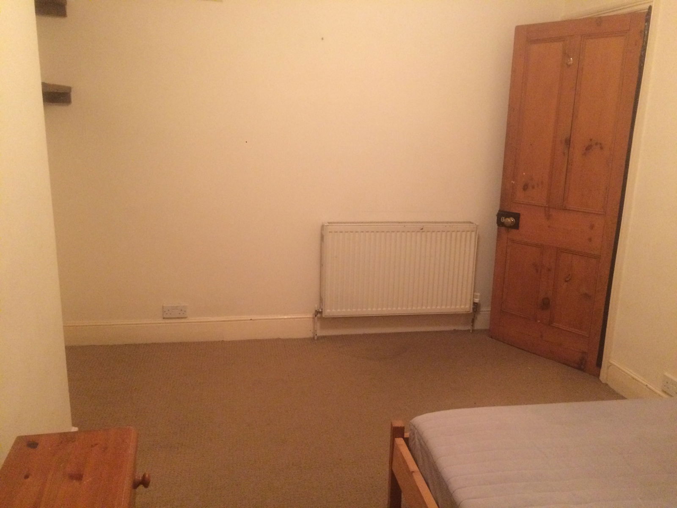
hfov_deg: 61.7
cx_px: 338
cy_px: 254
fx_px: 567
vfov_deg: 48.2
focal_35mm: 29
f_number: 2.2
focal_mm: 4.15
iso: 320
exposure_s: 1/17
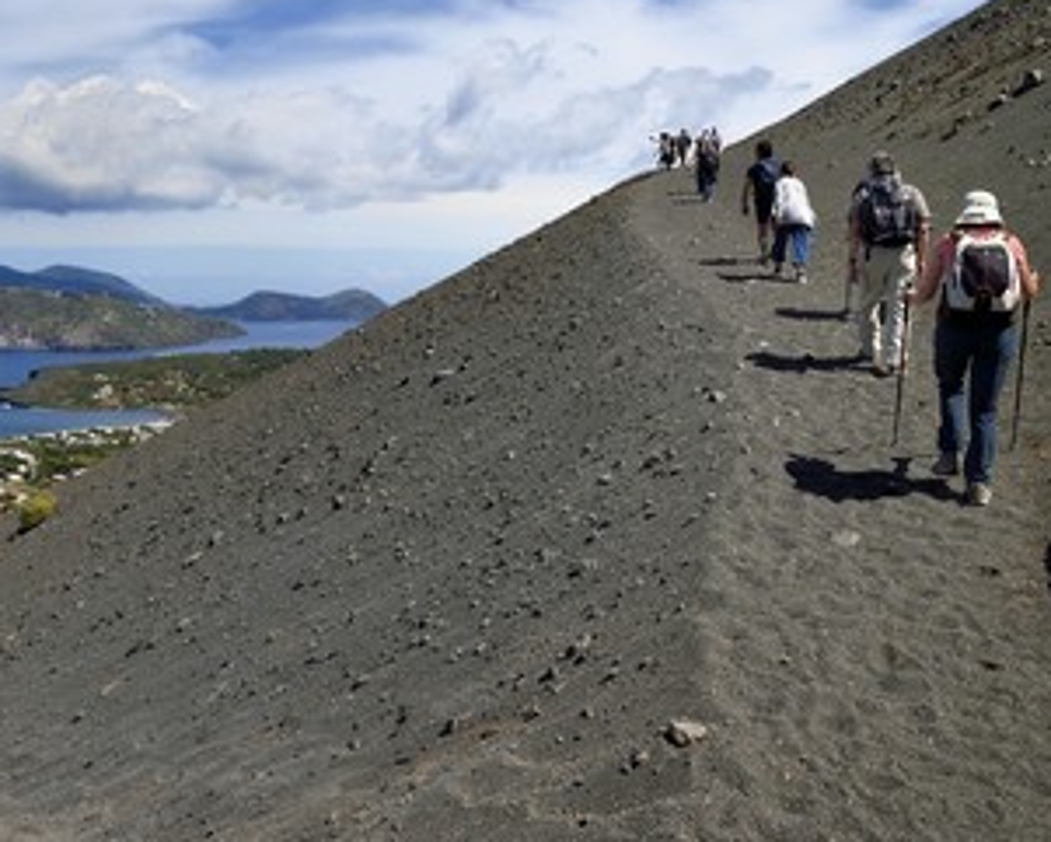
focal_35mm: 34
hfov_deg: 52.5
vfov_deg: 43.3
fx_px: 1058
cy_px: 360
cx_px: 422
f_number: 16
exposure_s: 1/320
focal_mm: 26
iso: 200
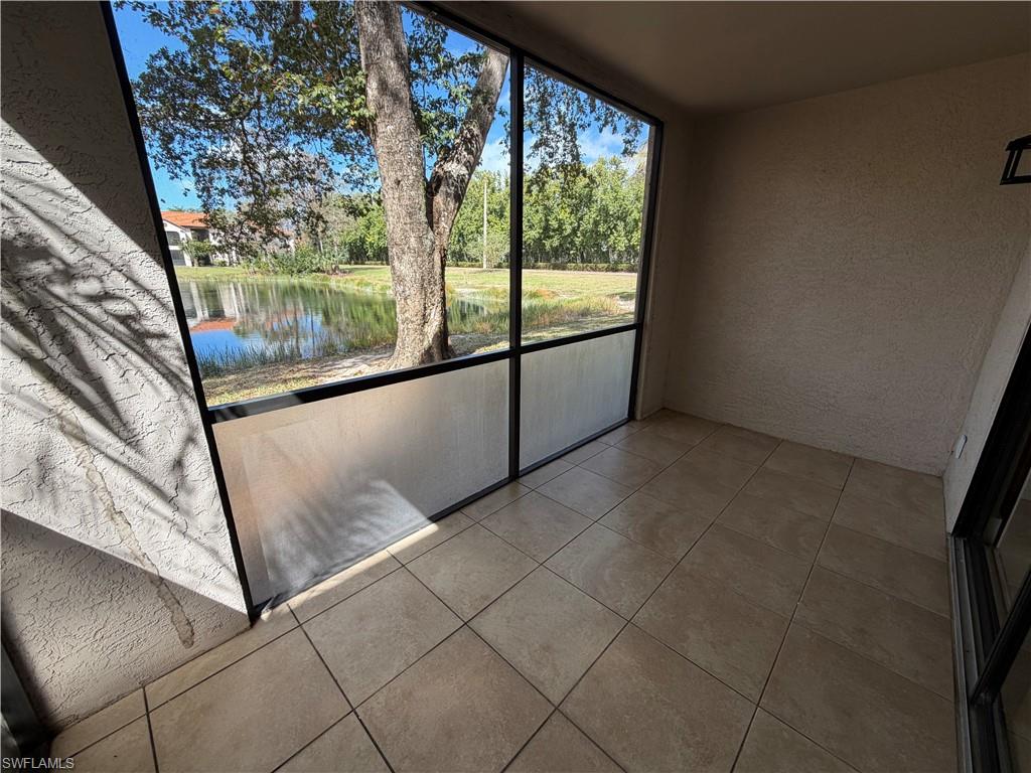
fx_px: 417
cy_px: 386
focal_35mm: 14
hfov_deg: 102.1
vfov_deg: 85.7
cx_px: 516
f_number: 2.2
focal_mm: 2.22
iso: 50
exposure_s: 1/274
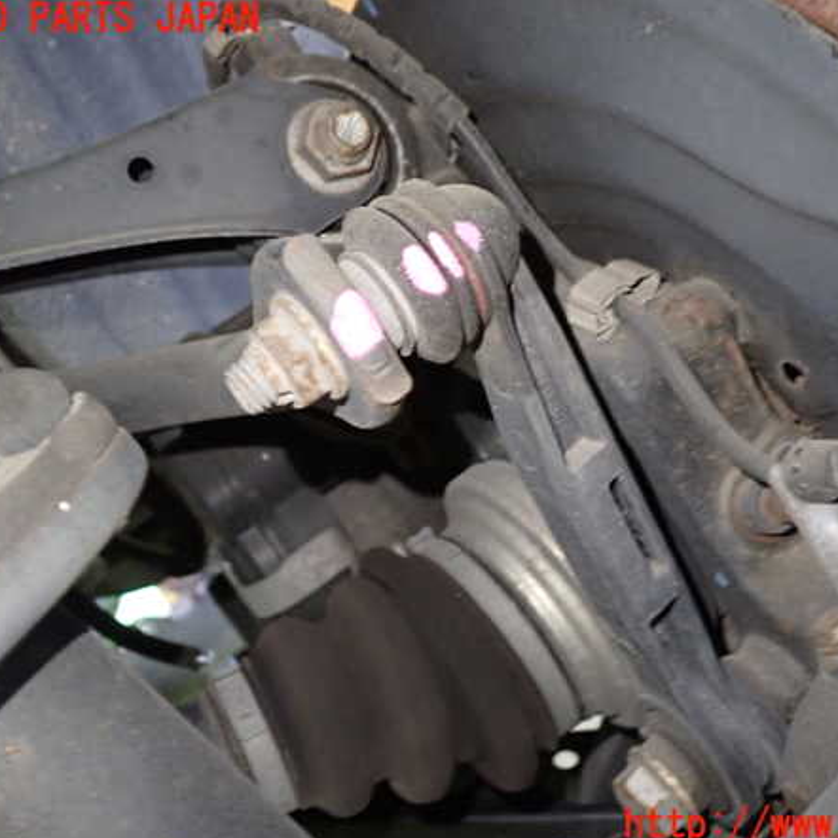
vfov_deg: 46.0
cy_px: 423
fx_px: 986
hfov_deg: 45.9
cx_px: 483
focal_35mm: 36
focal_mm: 5.4
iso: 800
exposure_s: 1/25
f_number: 2.3
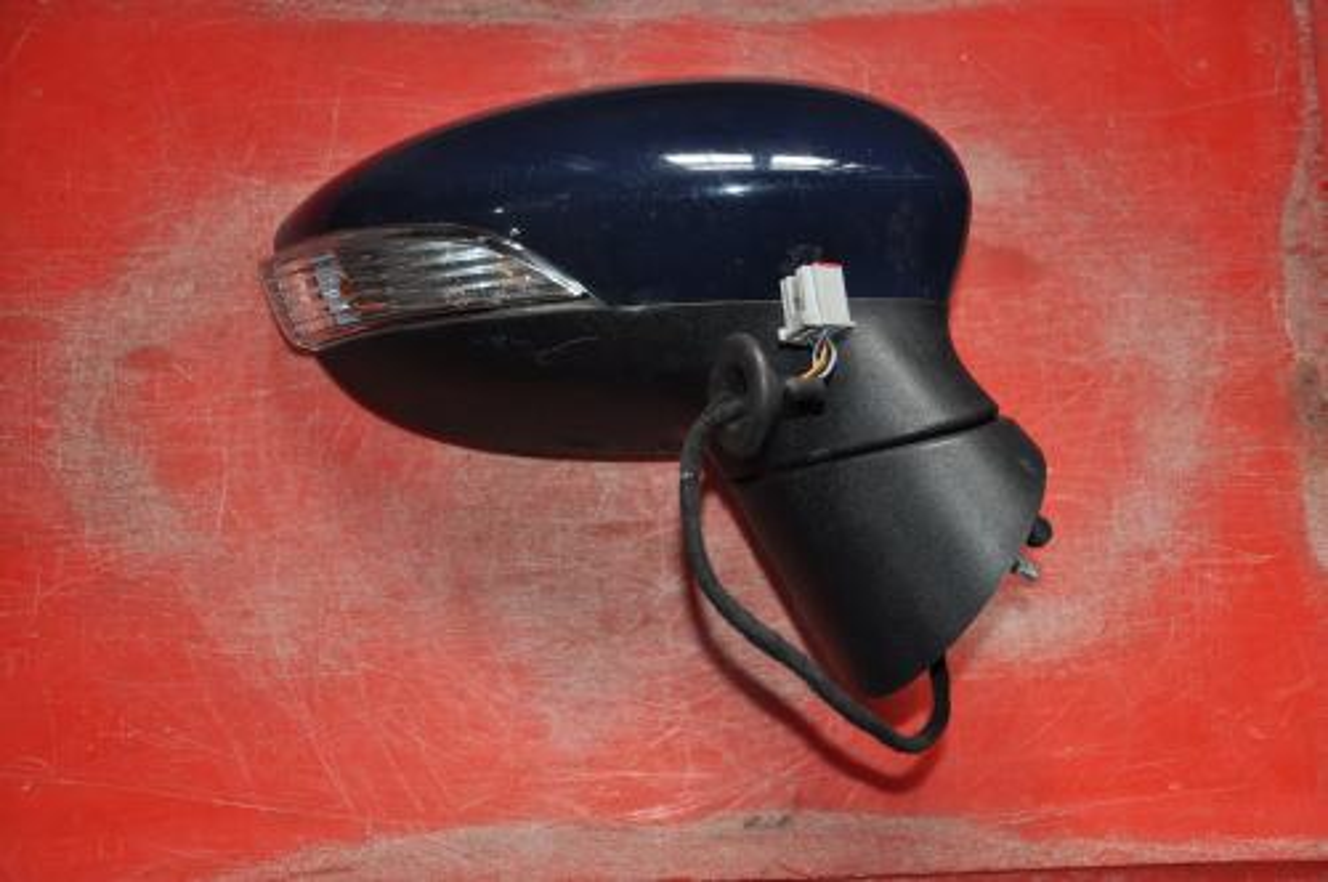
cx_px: 664
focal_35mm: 42
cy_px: 441
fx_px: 1547
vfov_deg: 31.8
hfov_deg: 46.5
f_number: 4
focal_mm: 28
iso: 640
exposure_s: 1/60
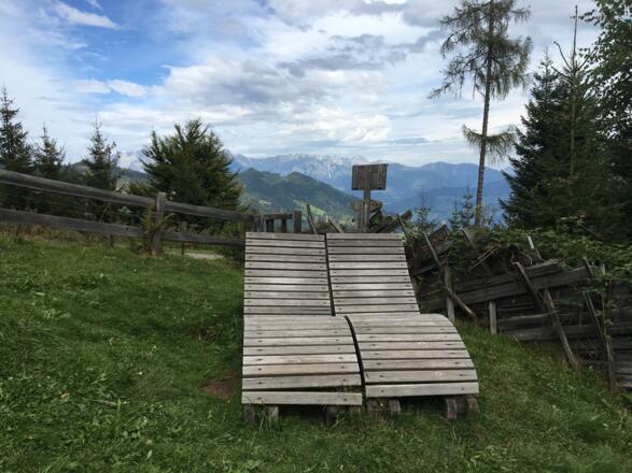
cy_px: 236
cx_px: 316
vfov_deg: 48.2
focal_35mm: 29
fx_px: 529
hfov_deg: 61.7
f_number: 2.2
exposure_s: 1/1832
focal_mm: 4.15
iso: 25
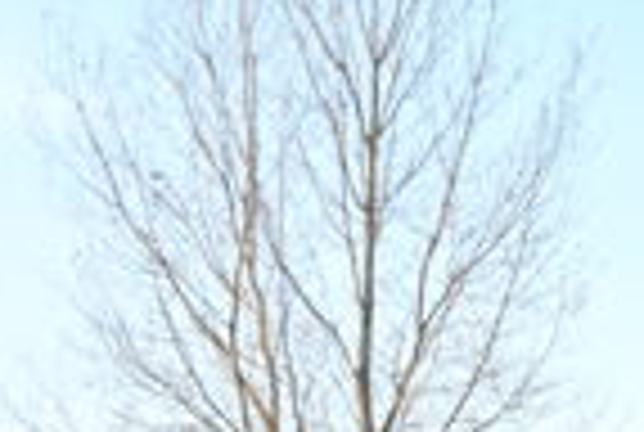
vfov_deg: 14.7
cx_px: 653
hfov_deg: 21.3
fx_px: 1649
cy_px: 407
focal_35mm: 92
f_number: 3.5
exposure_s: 1/125
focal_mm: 22
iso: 100
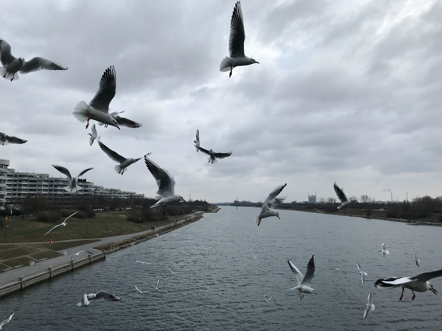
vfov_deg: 49.7
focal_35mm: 28
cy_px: 166
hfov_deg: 63.4
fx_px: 358
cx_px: 221
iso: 20
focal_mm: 3.99
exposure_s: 1/1182
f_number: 1.8
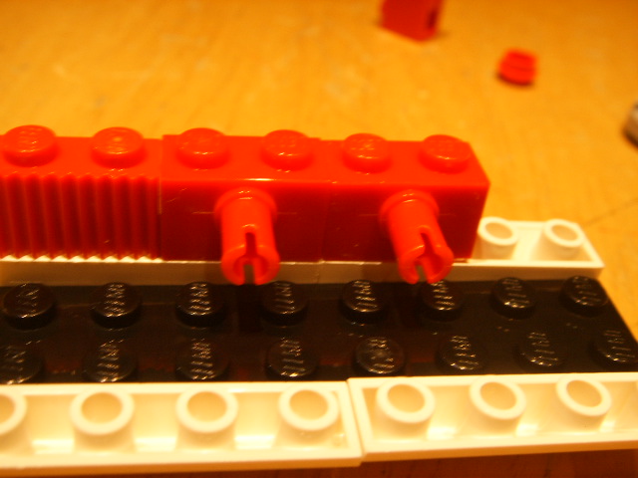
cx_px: 319
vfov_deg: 36.8
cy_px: 239
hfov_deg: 47.9
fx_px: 719
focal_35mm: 39
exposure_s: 1/4
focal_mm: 6.6
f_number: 3.5
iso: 63
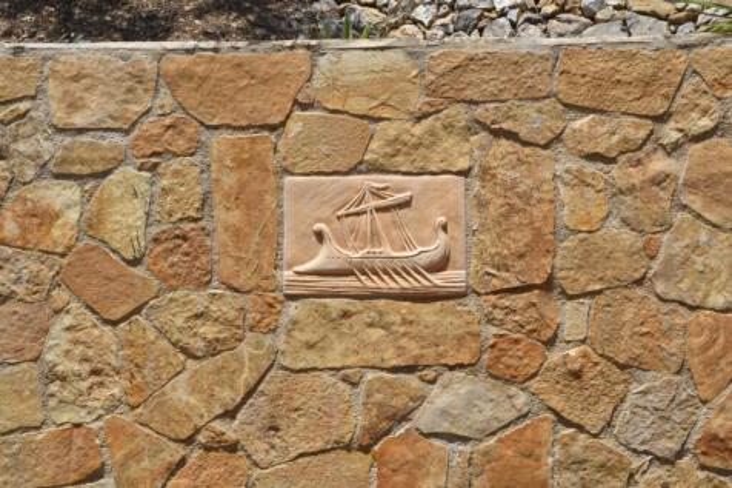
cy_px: 244
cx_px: 366
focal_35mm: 72
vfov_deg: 18.9
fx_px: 1463
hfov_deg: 28.1
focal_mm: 48
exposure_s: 1/25
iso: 100
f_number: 36
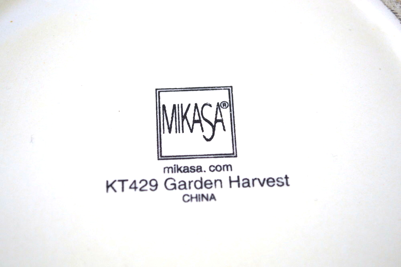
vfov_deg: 18.9
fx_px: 801
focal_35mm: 72
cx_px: 200
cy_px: 134
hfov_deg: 28.1
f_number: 5.6
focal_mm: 48
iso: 400
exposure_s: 1/100
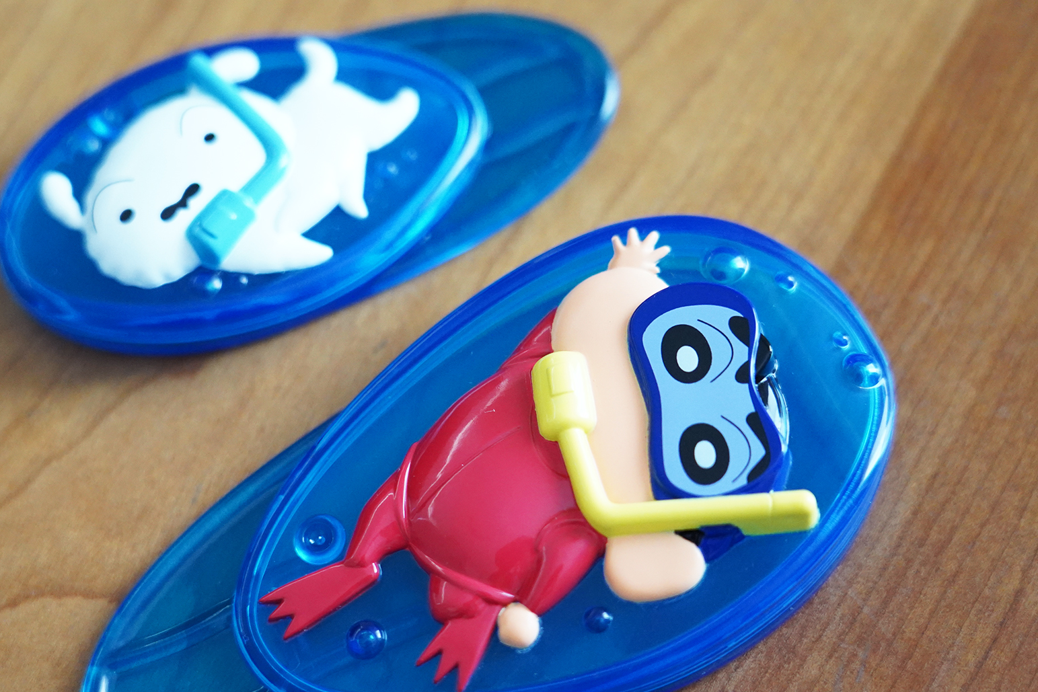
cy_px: 409
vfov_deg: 12.8
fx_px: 3085
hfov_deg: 19.1
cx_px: 422
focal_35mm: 107
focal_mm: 86
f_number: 4
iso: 5000
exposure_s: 1/125
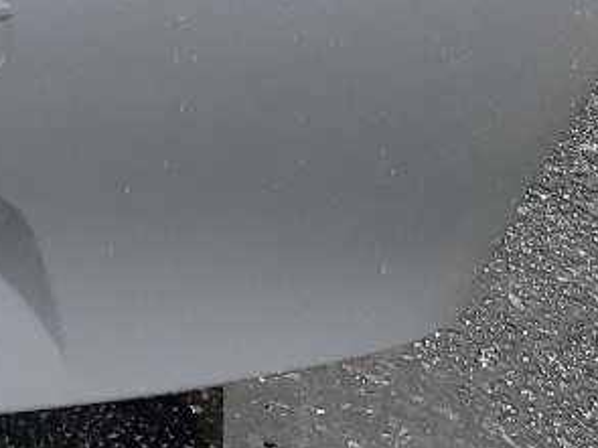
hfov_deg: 11.6
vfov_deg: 9.7
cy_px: -489
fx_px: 2435
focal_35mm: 141
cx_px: -825
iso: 50
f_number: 1.5
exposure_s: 1/10000
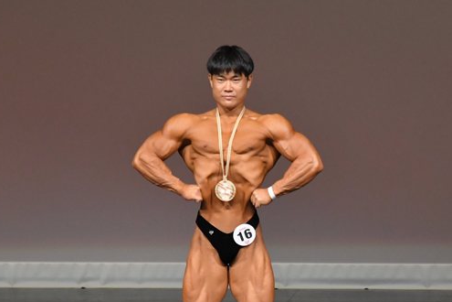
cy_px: 221
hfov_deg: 4.2
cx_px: 254
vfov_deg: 2.8
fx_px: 6189
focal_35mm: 493
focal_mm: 210
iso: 4000
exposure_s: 1/400
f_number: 5.6
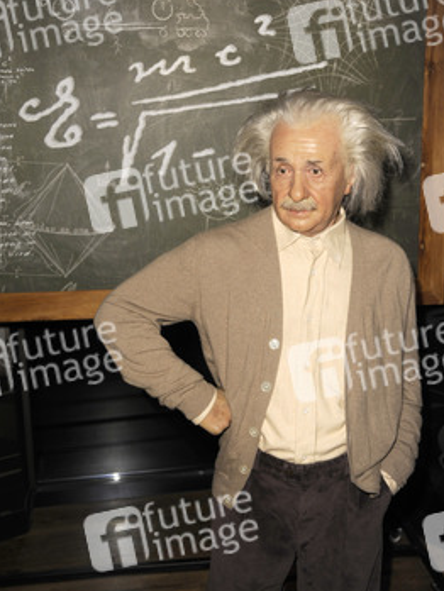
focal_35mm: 44
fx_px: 752
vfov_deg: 42.9
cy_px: 278
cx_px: 220
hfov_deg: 32.9
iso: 800
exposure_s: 1/160
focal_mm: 40
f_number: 5.6
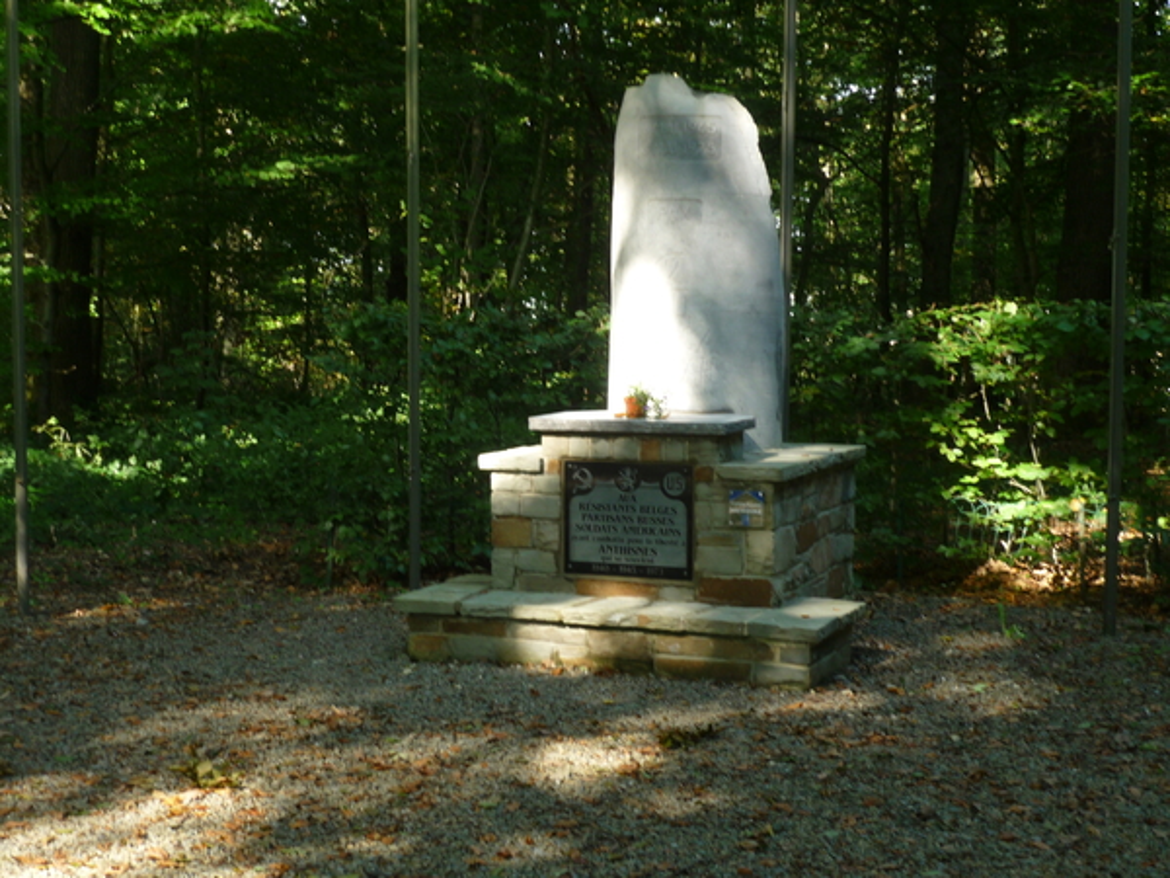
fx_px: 1960
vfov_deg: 25.2
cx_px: 585
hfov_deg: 33.2
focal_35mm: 58
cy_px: 439
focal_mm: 9.6
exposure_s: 1/40
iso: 100
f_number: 3.5
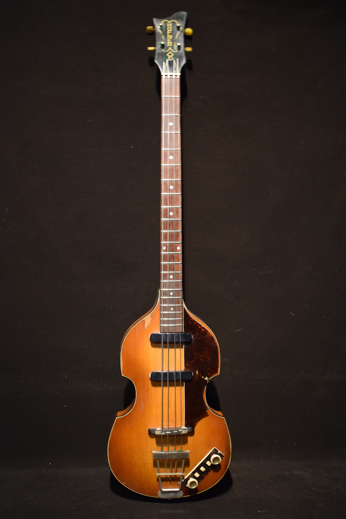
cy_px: 260
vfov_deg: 43.6
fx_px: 649
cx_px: 173
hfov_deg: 29.9
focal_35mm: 45
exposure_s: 1/13
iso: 3200
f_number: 4.2
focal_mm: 30
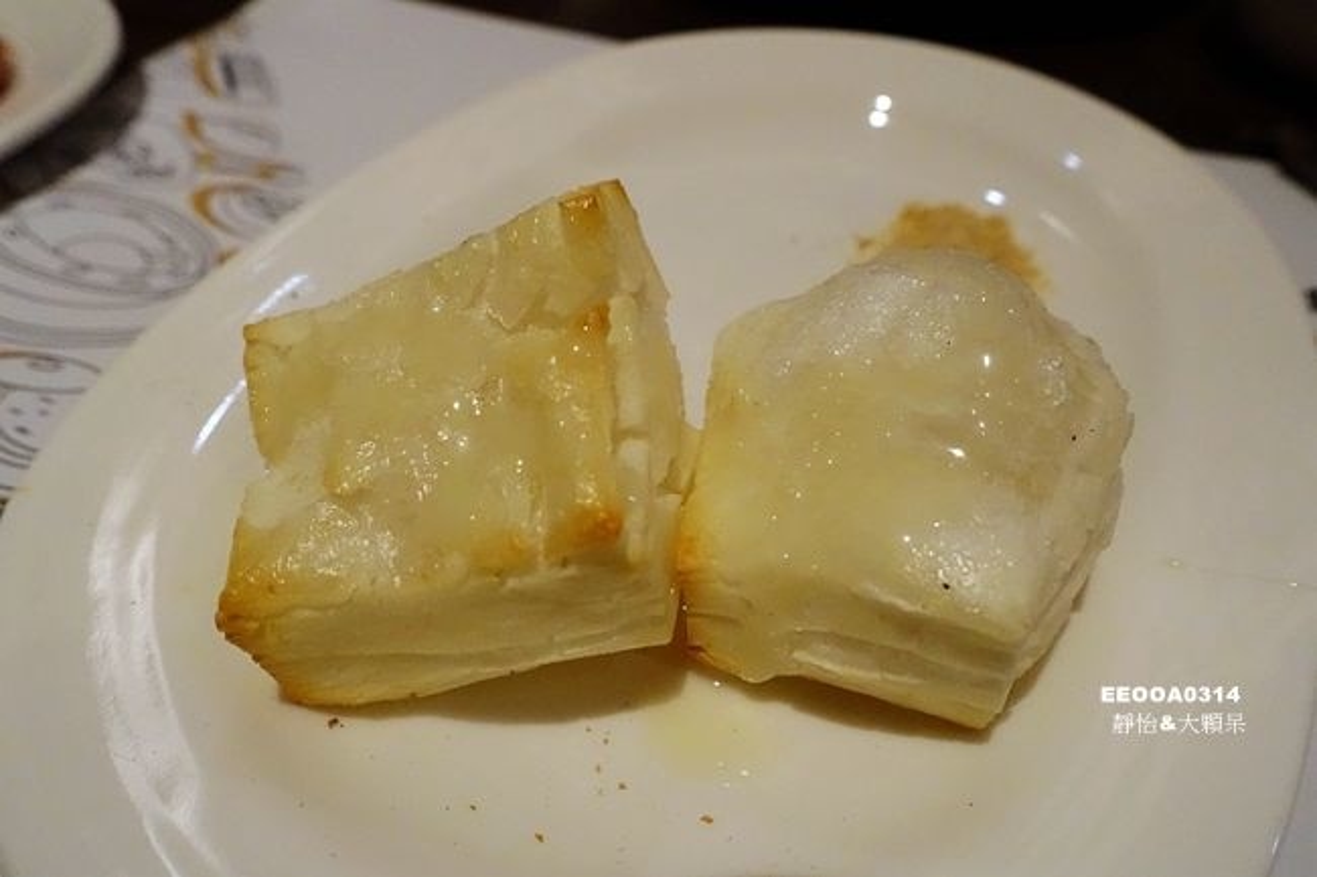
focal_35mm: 26
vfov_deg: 49.5
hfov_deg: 69.4
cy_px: 438
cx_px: 658
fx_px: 951
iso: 3200
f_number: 4
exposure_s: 1/320
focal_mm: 9.4
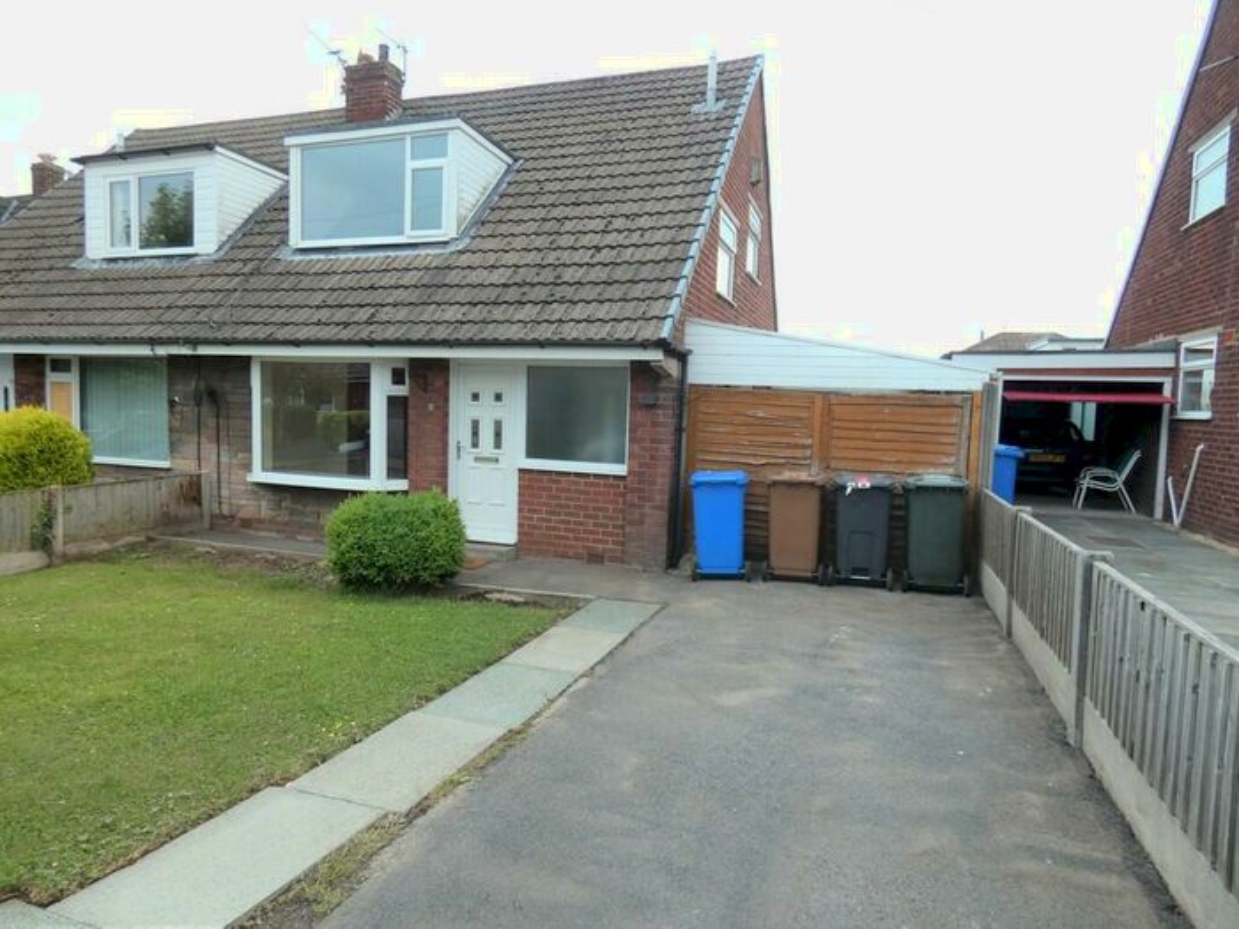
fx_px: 716
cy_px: 464
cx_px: 620
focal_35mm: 20
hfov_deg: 81.7
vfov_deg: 66.0
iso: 80
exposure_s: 1/250
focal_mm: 3.6
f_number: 2.8
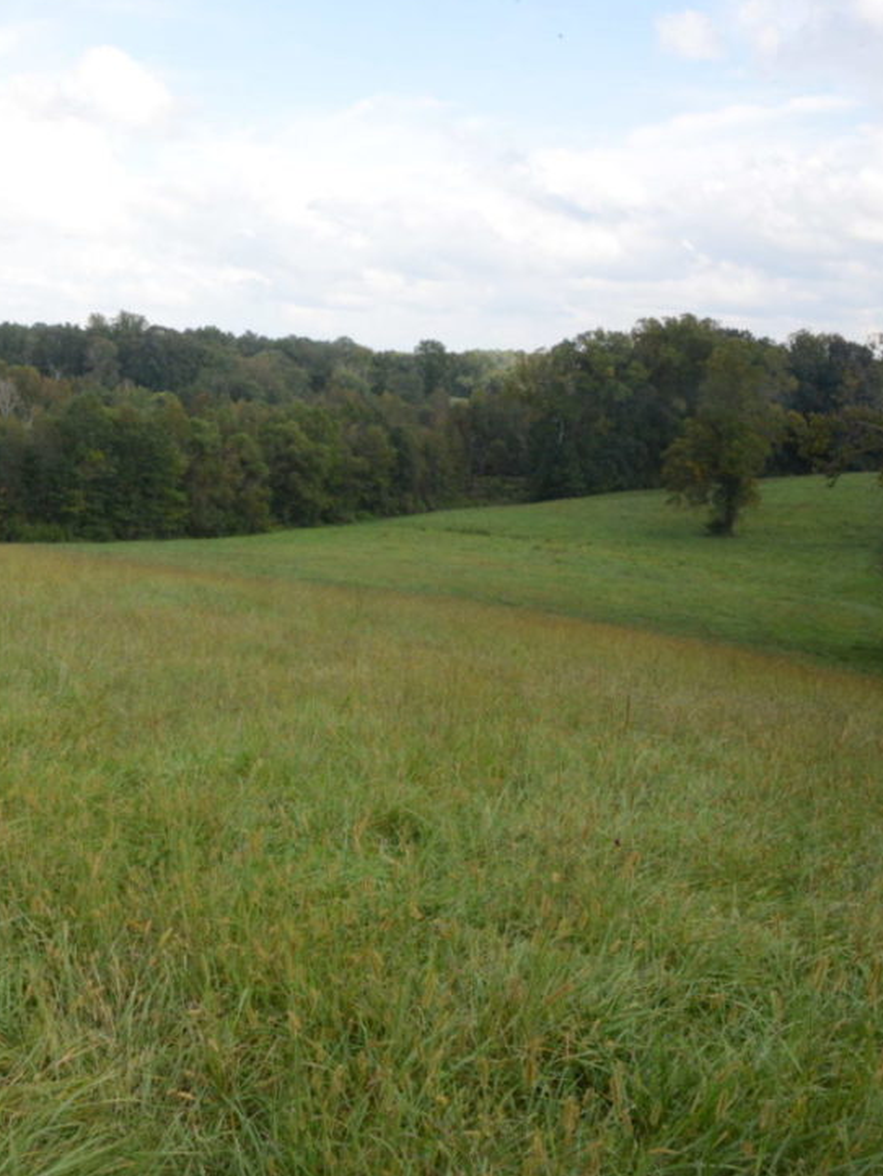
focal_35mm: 41
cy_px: 590
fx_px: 1394
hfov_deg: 33.4
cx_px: 96
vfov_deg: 45.8
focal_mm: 28
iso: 3200
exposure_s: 1/320
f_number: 22
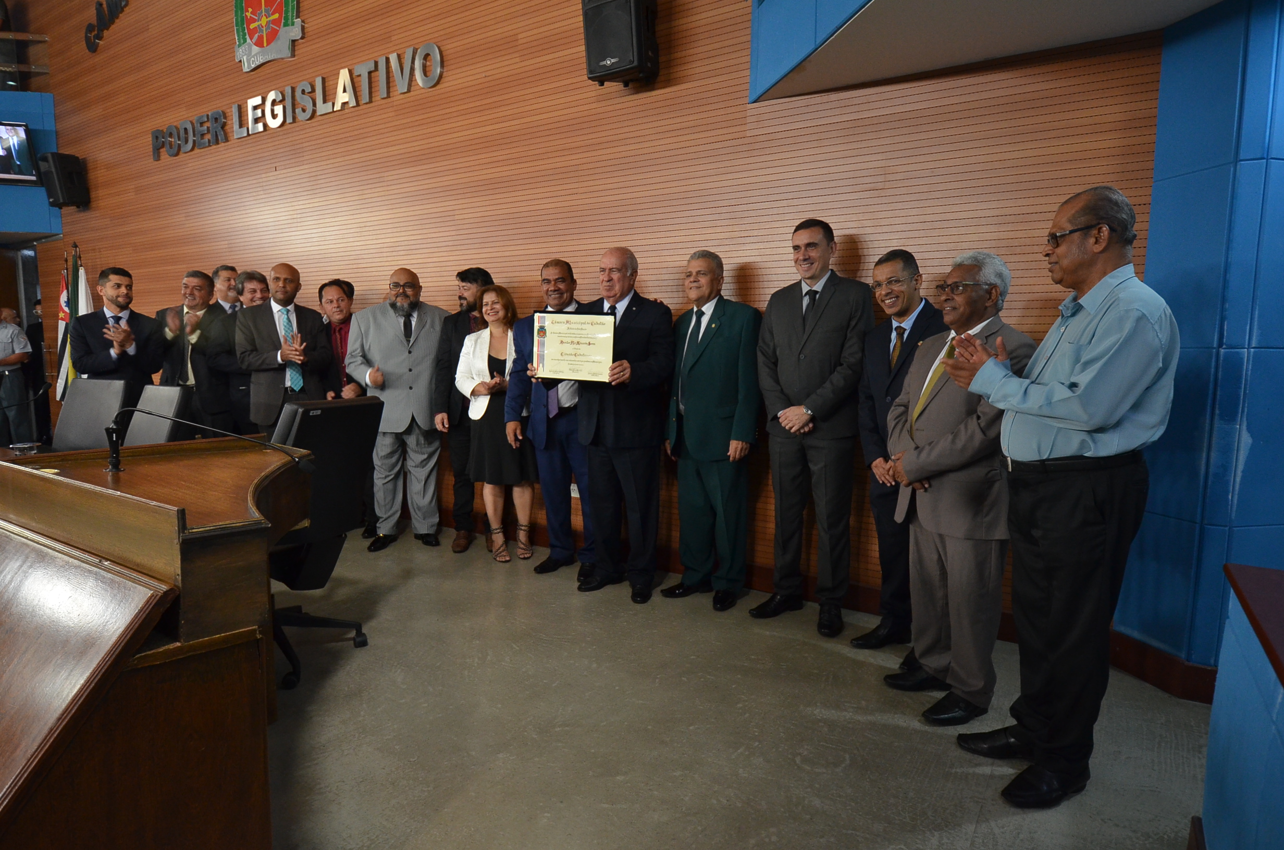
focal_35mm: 21
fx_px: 747
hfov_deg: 81.3
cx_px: 642
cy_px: 425
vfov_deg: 59.3
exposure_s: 1/60
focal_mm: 14
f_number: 4.5
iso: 1250
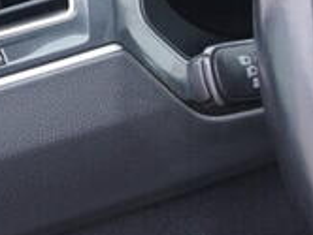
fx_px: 1929
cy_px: 108
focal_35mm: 213
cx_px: 637
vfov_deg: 7.0
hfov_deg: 8.7
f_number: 2.8
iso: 200
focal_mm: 24
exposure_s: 1/40
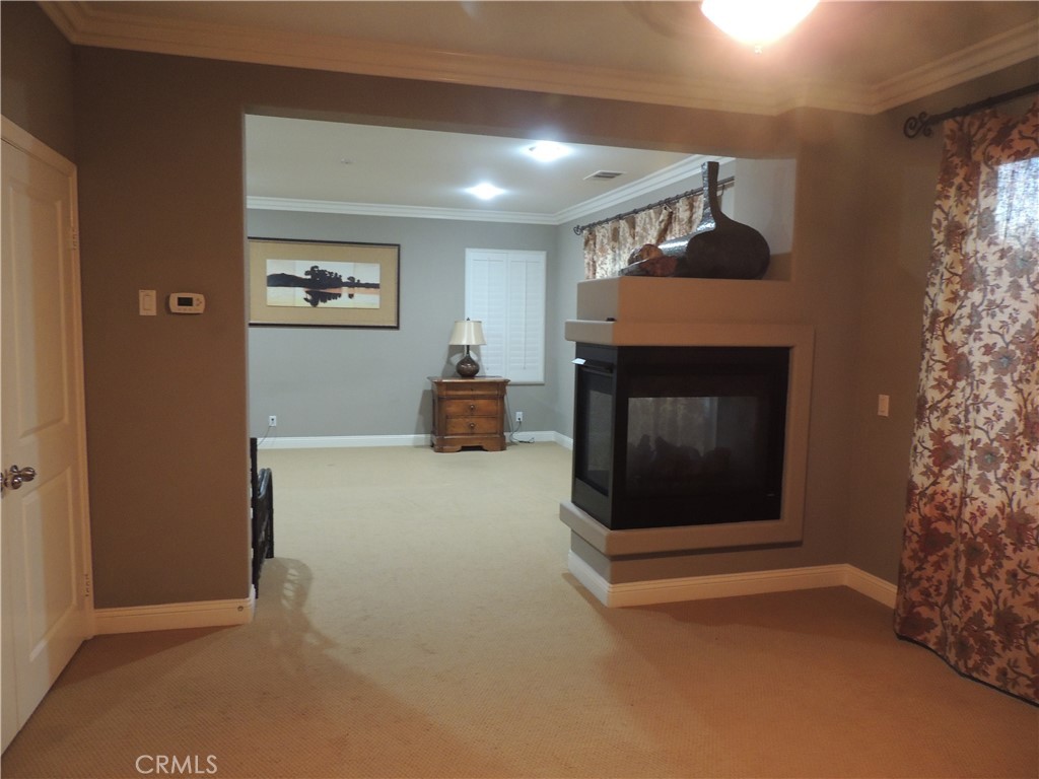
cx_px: 520
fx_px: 720
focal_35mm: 24
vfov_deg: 56.8
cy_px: 390
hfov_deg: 71.6
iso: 400
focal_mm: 4.3
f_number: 3
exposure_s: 1/10
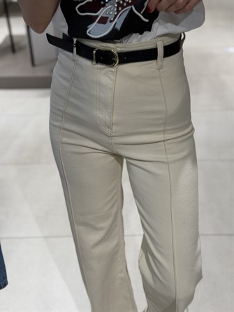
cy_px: 156
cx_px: 117
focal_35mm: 48
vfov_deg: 39.6
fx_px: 432
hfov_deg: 30.3
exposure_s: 1/145
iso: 50
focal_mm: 6.76
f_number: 1.78
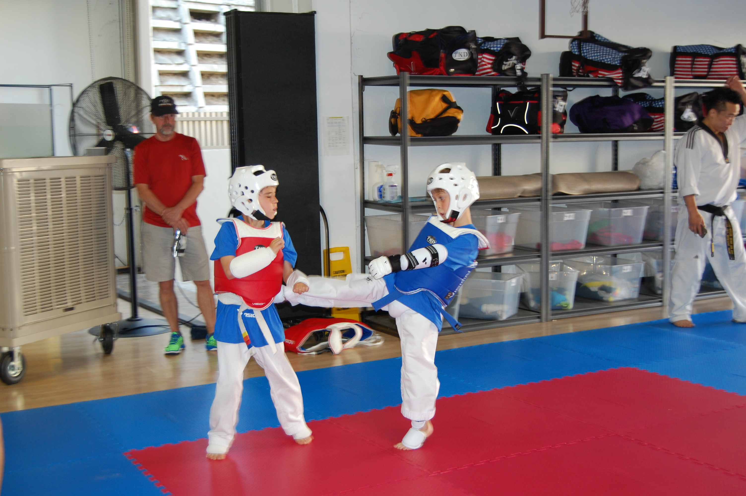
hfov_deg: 41.1
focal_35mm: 48
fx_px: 994
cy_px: 248
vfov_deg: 28.0
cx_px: 373
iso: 400
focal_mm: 32
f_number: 4.5
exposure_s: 1/60
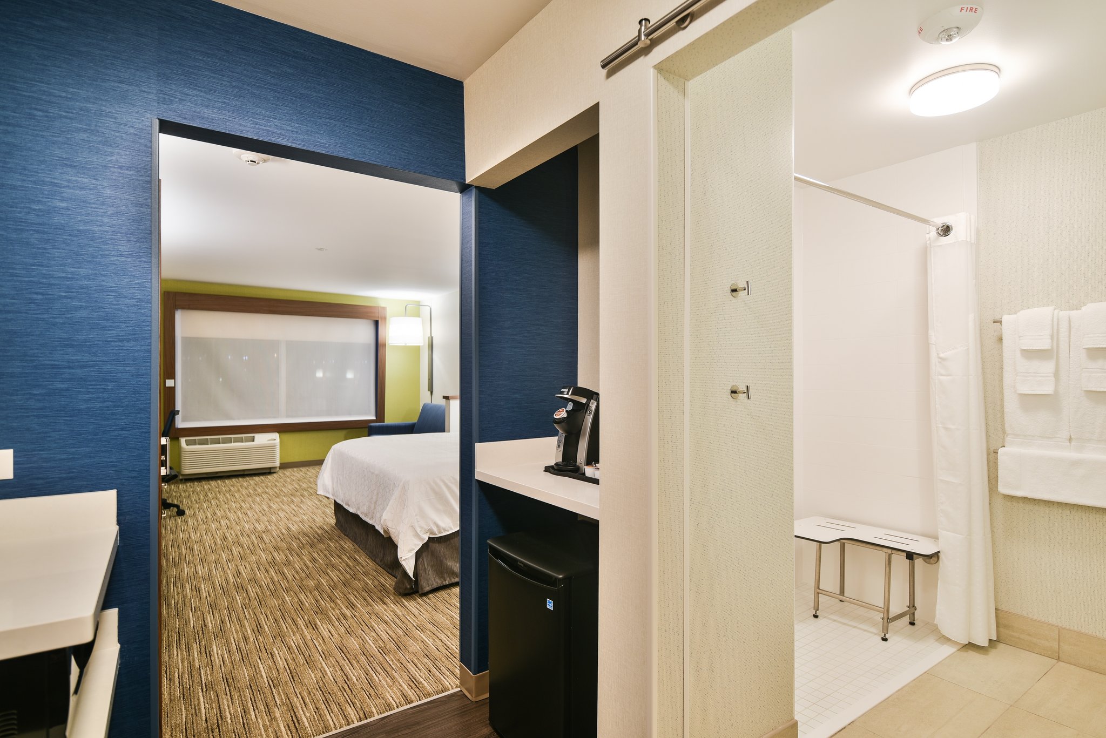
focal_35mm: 18
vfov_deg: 67.4
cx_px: 553
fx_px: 553
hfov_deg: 90.0
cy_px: 369
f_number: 2.8
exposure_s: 1/13
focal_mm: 18
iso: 100
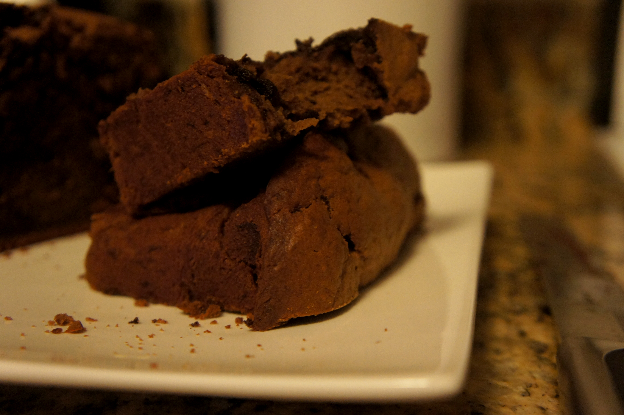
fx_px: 831
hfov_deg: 41.1
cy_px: 208
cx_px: 312
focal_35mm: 48
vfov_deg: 28.0
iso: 1600
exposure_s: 1/30
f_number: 4.5
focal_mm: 32
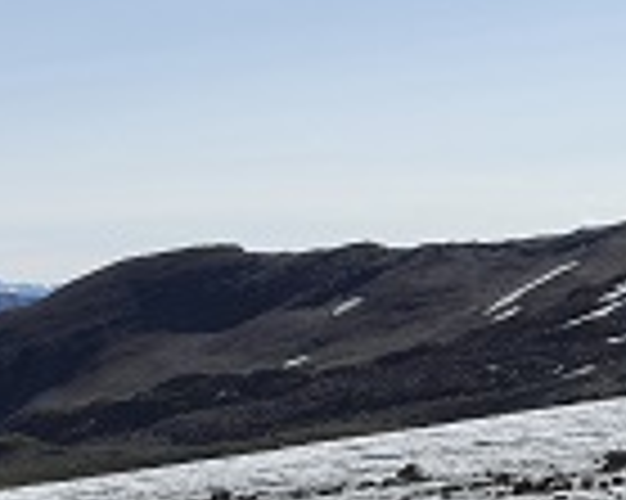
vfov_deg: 11.1
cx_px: 351
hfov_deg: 14.5
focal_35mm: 133
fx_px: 2462
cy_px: 795
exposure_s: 1/400
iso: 100
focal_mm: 24
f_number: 8
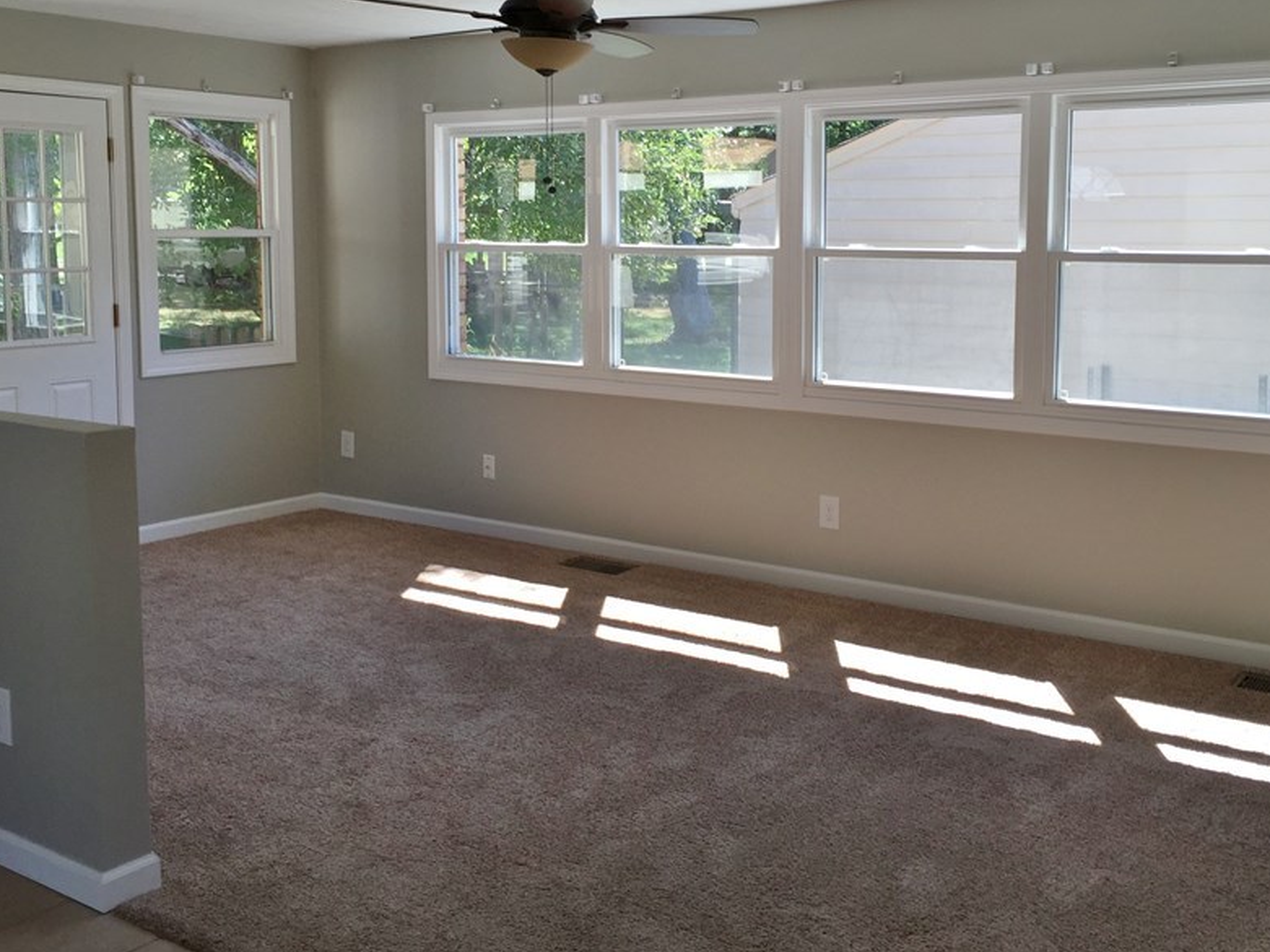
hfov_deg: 49.0
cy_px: 361
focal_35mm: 38
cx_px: 644
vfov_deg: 37.5
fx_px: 1394
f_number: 2.2
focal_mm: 4.15
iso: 32
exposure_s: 1/193
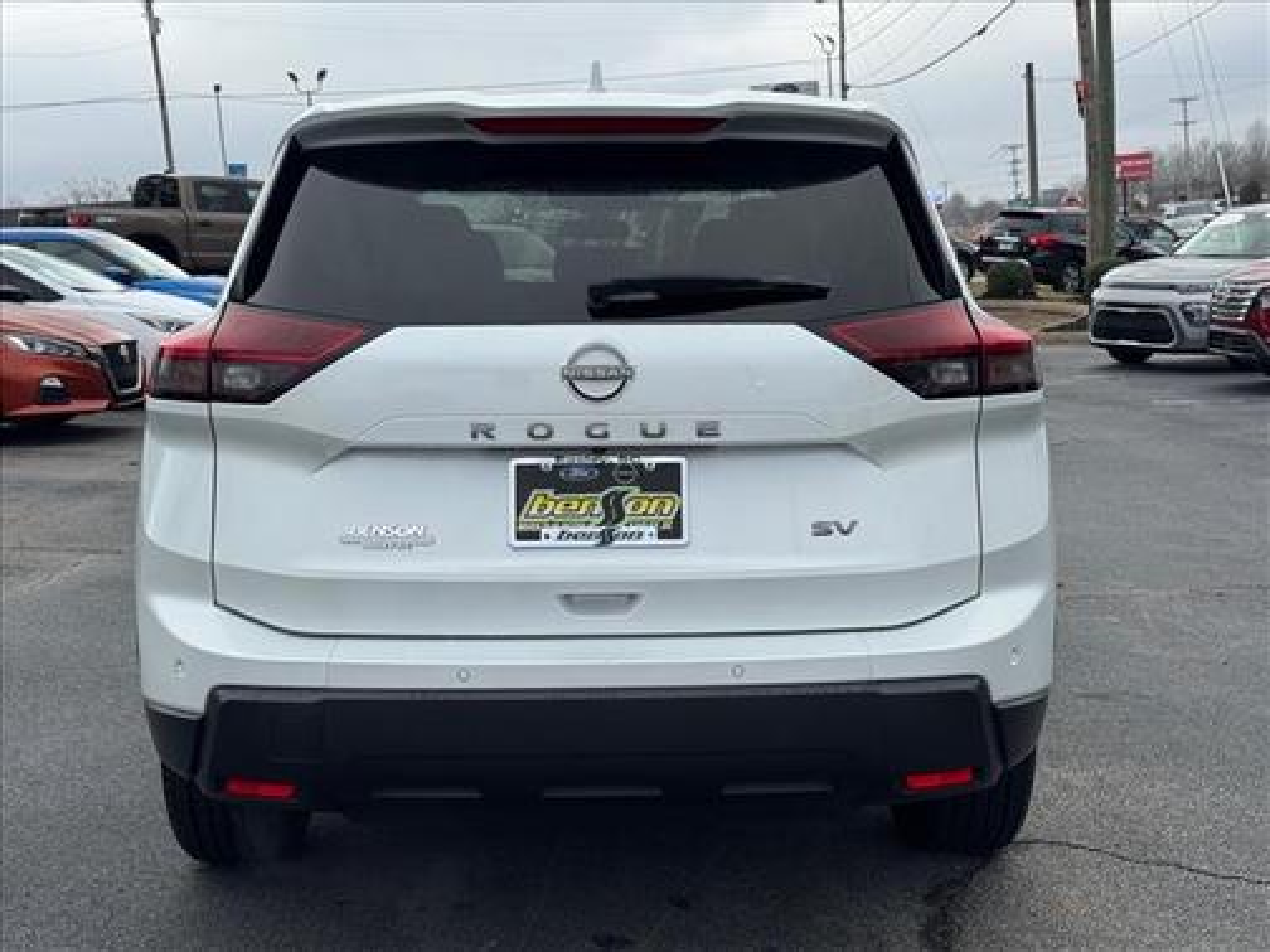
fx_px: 1761
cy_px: 476
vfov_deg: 30.3
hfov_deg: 39.7
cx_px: 635
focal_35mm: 48
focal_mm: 6.76
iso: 64
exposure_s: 1/2252
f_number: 1.78
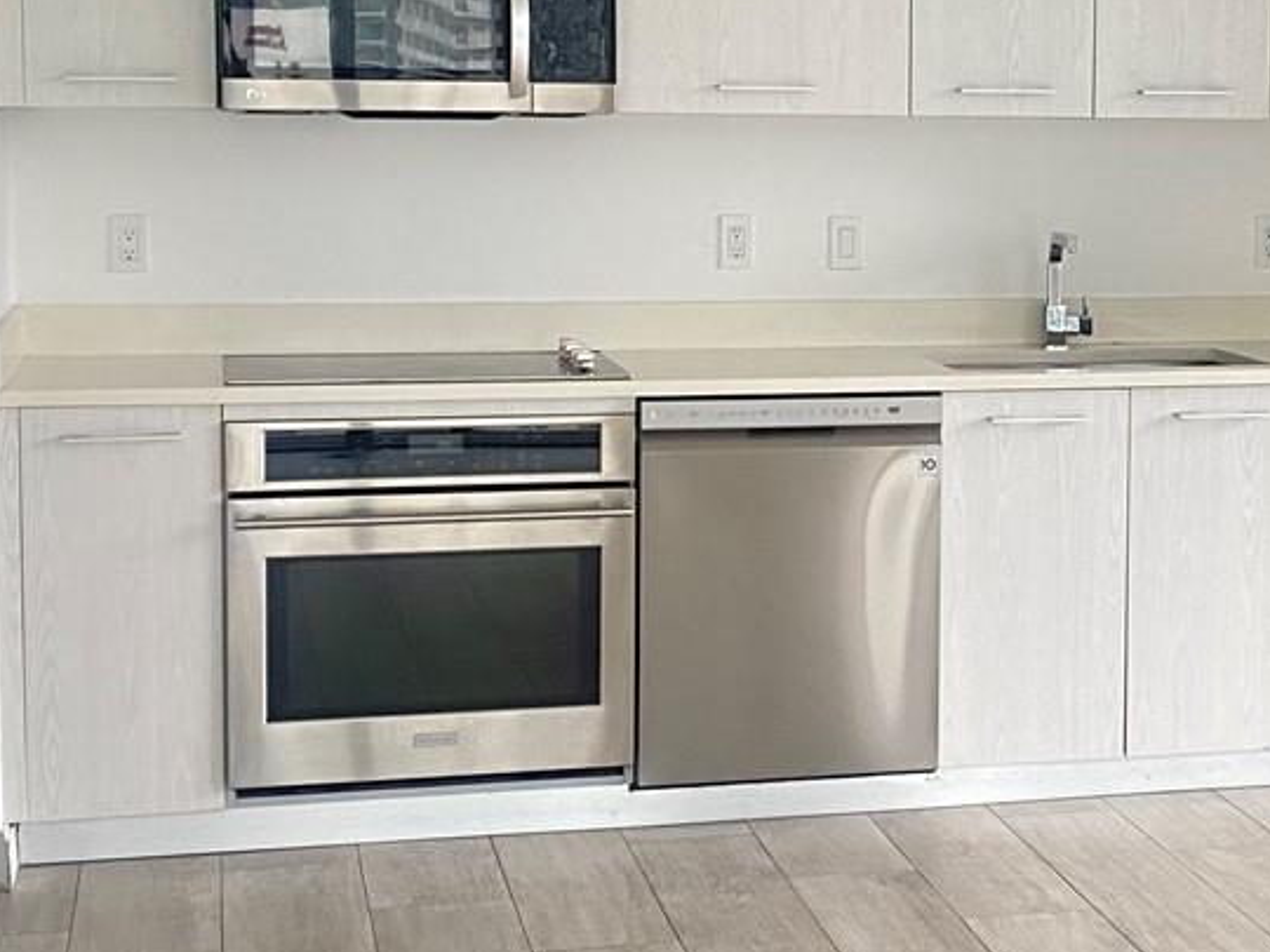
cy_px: 348
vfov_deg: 19.1
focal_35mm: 77
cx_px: 1075
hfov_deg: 24.8
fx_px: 2825
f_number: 1.8
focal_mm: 4.25
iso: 125
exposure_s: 1/86
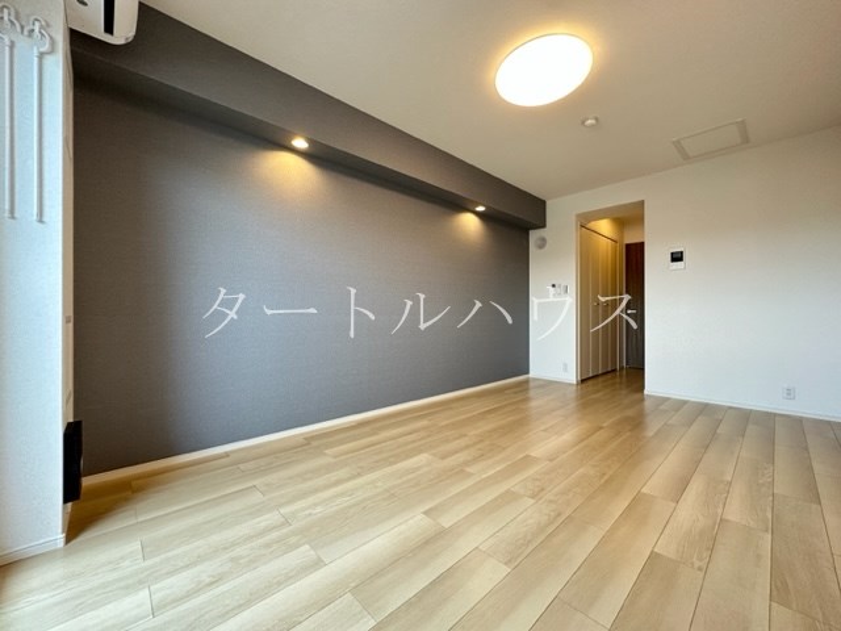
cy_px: 316
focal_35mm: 14
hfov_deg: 102.1
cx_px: 420
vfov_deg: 85.7
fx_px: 340
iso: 160
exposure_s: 1/99
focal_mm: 2.22
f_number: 2.2
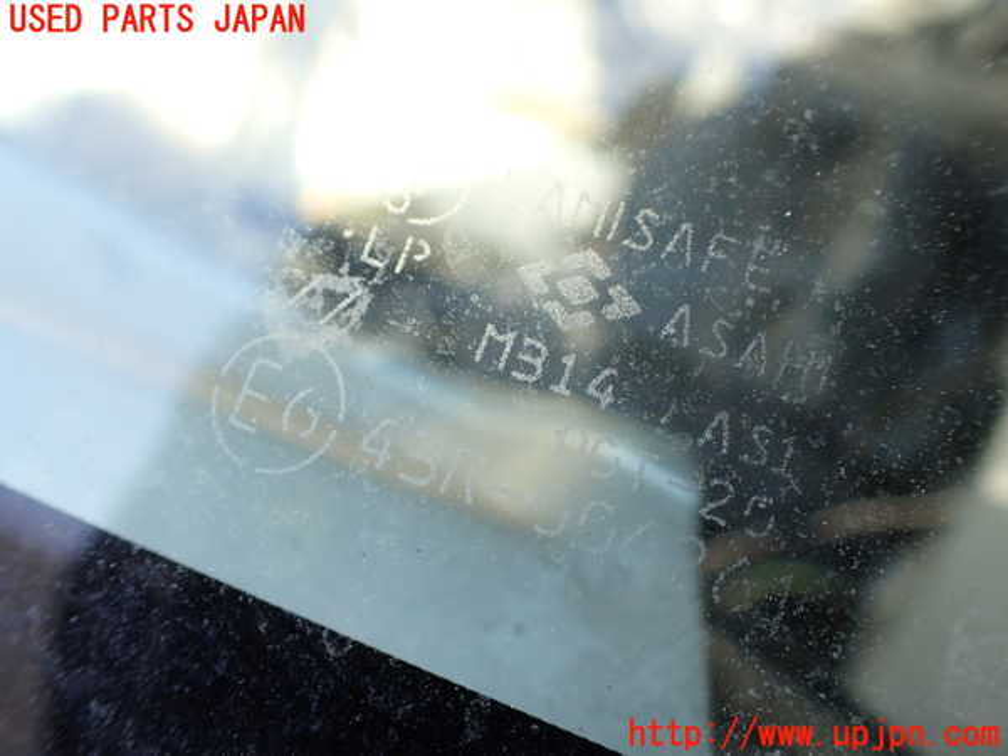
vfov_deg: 46.8
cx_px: 504
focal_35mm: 30
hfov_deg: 60.0
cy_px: 378
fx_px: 874
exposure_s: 1/125
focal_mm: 5.4
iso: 100
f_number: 2.3
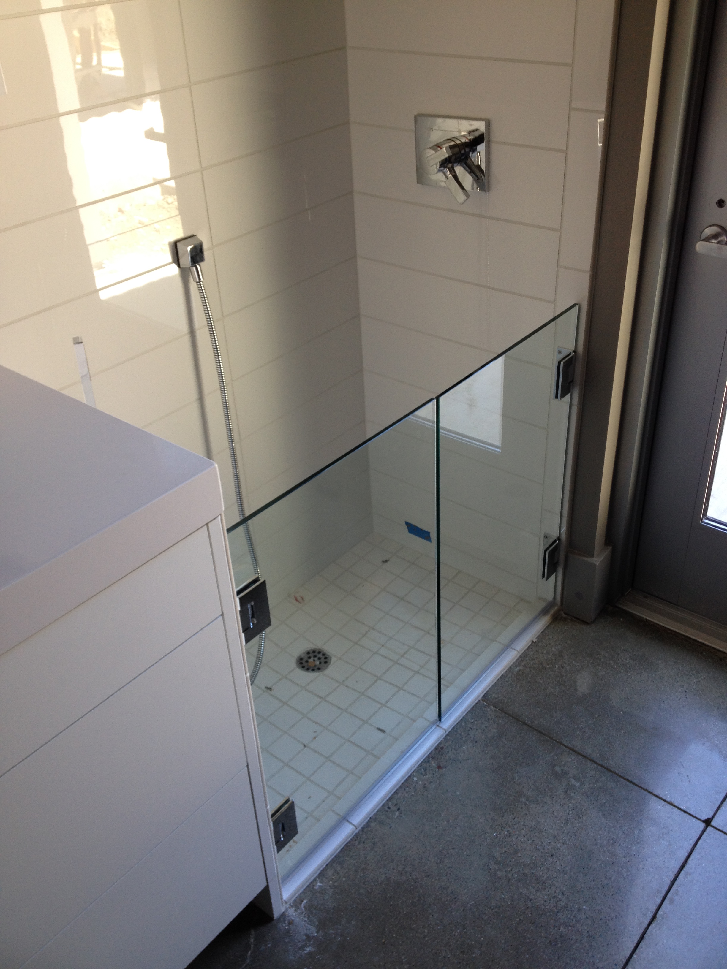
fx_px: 980
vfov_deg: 52.6
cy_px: 484
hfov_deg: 40.7
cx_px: 364
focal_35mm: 35
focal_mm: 4.28
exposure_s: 1/30
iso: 50
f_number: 2.4
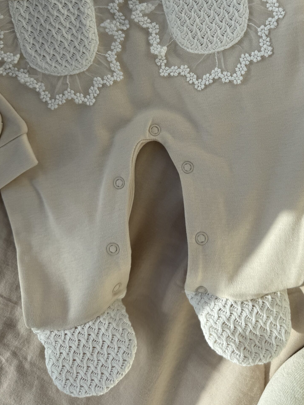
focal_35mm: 32
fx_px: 375
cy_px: 147
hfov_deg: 43.8
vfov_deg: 56.0
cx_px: 191
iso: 80
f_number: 1.78
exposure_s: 1/3802
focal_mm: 6.76
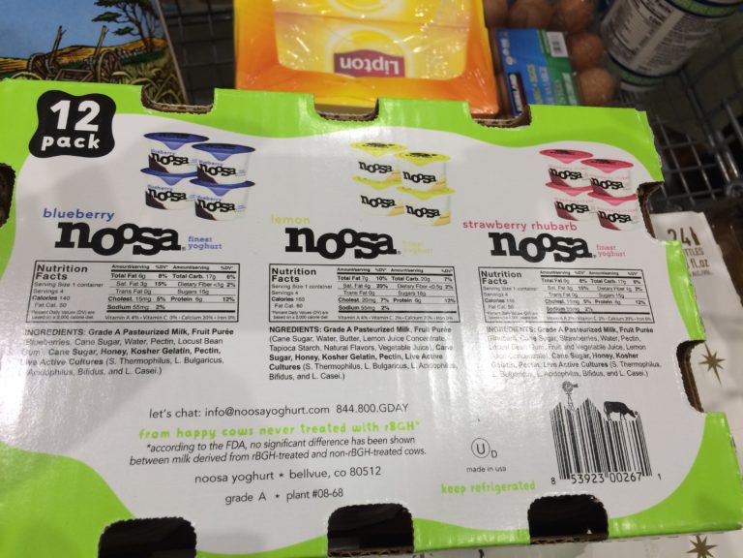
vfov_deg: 48.2
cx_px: 372
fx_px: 622
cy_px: 279
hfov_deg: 61.7
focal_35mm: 29
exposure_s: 1/40
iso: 40
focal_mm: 4.15
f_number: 2.2
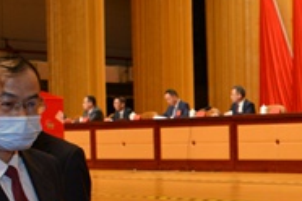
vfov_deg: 13.9
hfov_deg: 18.7
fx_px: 822
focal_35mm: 98
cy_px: 175
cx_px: 438
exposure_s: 1/60
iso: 1000
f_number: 6.3
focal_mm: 28
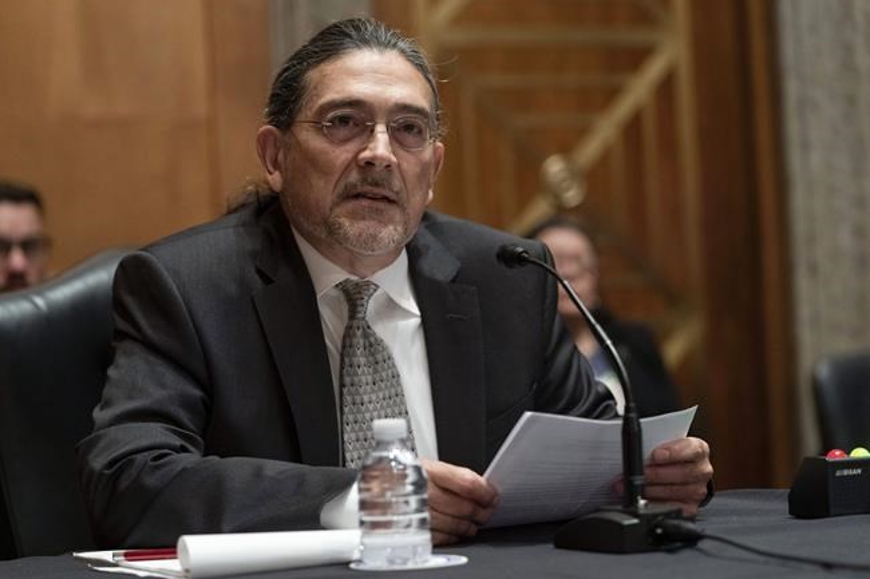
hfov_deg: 21.9
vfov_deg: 14.7
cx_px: 435
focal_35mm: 93
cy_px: 290
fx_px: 2247
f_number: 3.2
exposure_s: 1/250
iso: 5000
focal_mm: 93
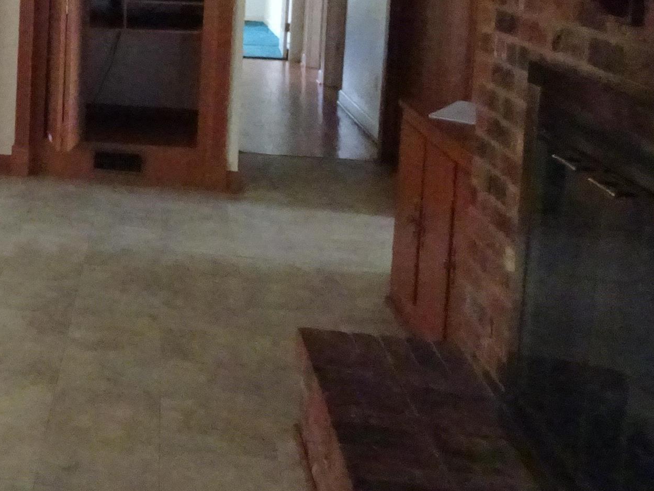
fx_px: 1114
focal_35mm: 59
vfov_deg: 23.7
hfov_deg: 28.7
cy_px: -10
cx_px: -113
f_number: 3.5
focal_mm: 4.1
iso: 3200
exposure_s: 1/30
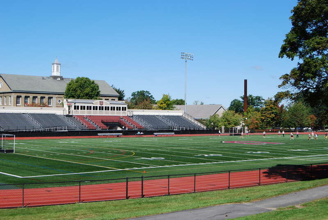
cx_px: 164
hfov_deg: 35.0
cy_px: 110
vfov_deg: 23.9
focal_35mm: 57
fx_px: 520
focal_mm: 38
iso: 125
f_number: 10
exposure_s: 1/250
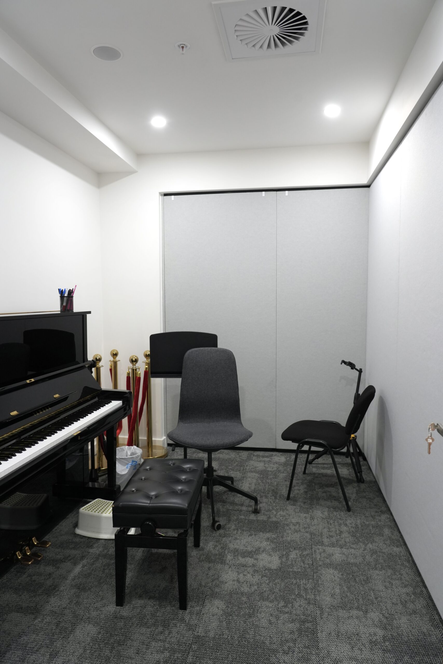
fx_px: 443
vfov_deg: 73.7
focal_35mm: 24
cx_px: 222
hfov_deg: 53.1
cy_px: 332
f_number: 6.3
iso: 1250
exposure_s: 1/30
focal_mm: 24
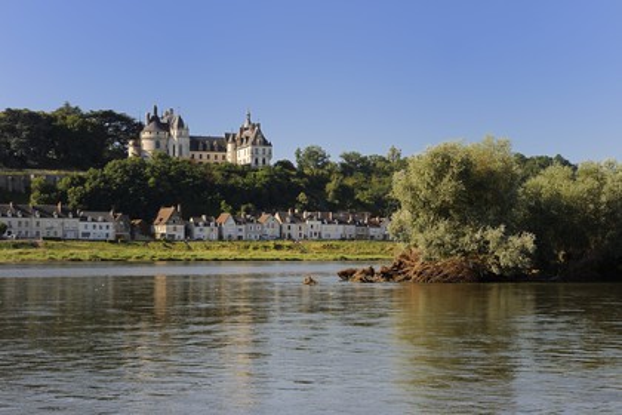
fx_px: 1209
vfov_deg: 19.5
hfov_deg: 28.8
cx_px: 311
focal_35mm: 70
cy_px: 208
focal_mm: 70
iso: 200
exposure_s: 1/160
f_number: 13
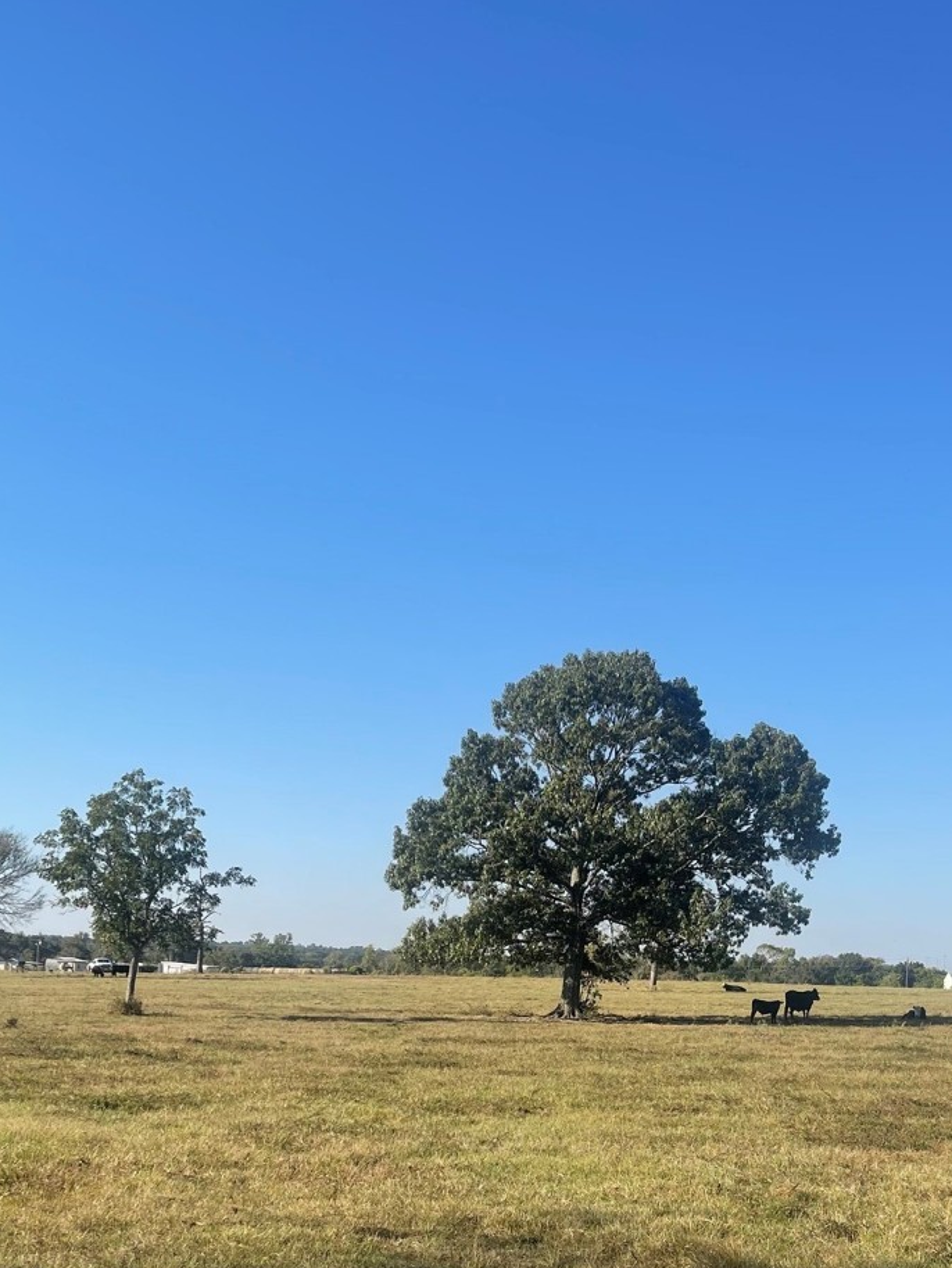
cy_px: 971
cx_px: 594
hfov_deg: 34.2
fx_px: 1539
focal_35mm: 42
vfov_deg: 43.2
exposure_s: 1/2857
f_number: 1.6
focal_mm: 5.1
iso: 32
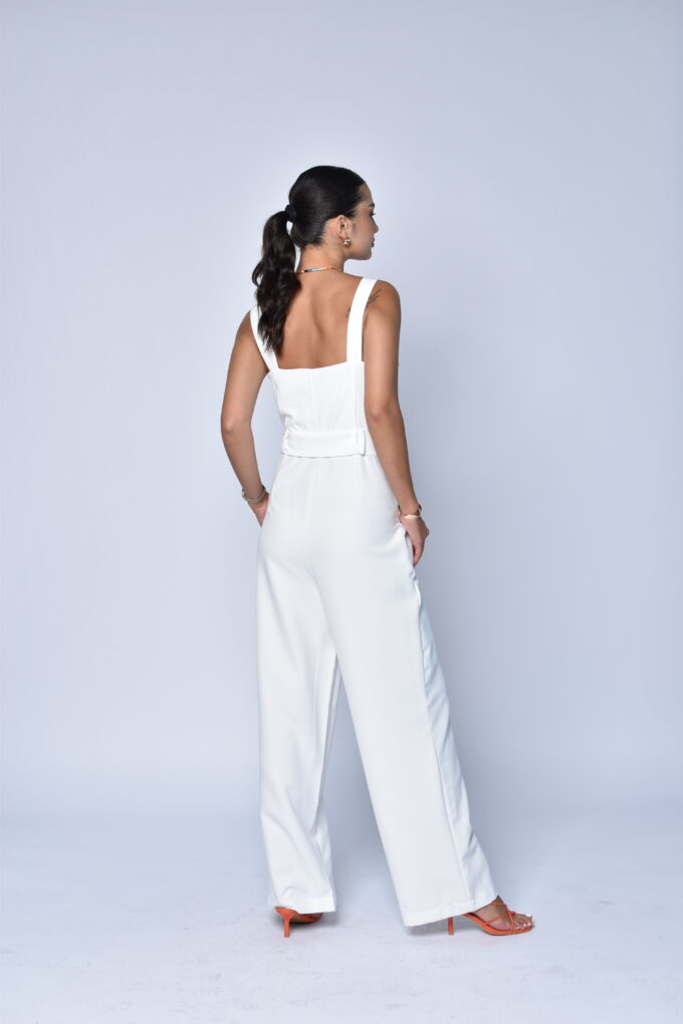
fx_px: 1494
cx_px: 342
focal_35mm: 52
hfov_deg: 25.8
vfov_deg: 37.9
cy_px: 512
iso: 100
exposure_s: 1/200
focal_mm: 35
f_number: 4
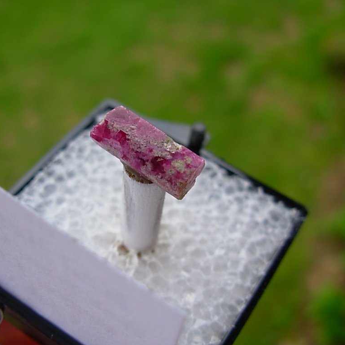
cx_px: 165
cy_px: 173
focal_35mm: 45
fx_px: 507
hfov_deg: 37.5
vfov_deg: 37.6
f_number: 2.9
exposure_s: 1/527
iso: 50
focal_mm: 6.3
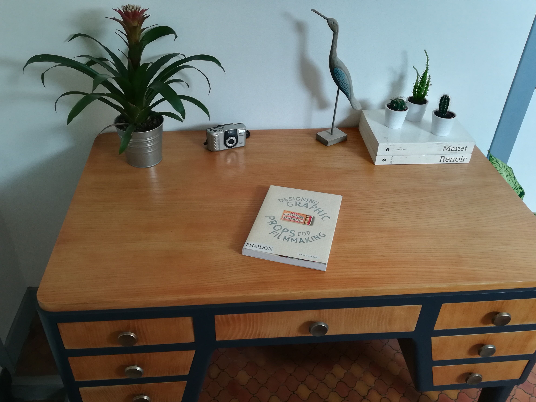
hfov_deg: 60.0
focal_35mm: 30
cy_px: 201
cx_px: 268
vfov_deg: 46.8
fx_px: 465
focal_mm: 3.83
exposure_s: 1/33.3
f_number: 2.2
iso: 200
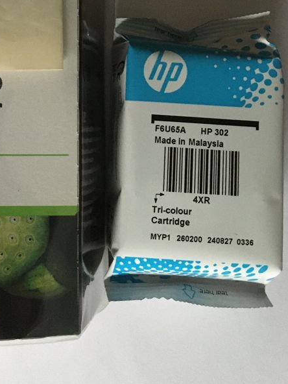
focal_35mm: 49
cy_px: 92
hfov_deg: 29.0
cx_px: 58
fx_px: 544
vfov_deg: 37.9
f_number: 2.2
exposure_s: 1/17
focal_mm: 4.15
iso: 320
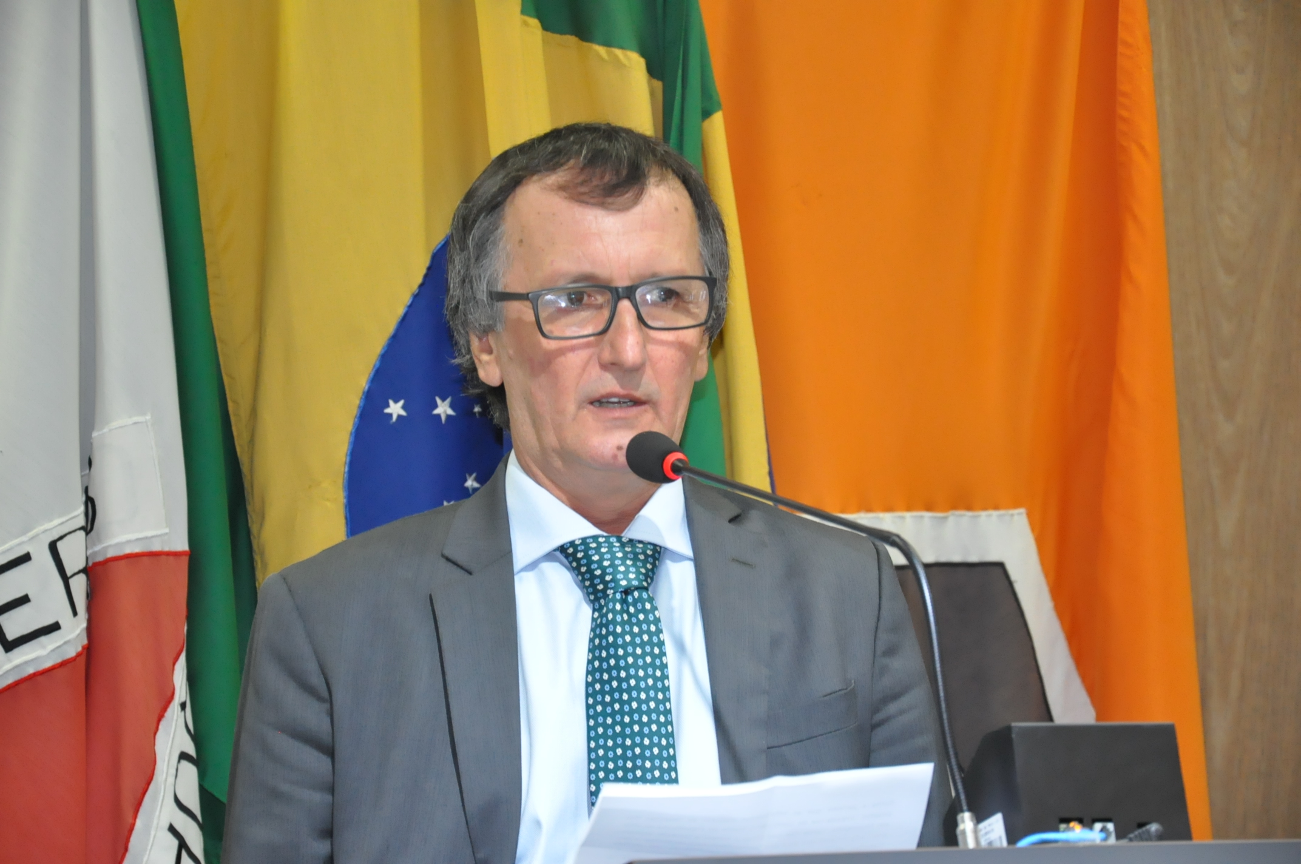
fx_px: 4873
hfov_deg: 15.2
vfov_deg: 10.1
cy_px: 432
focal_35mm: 135
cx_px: 650
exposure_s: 1/60
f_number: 5.6
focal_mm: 90
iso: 2000
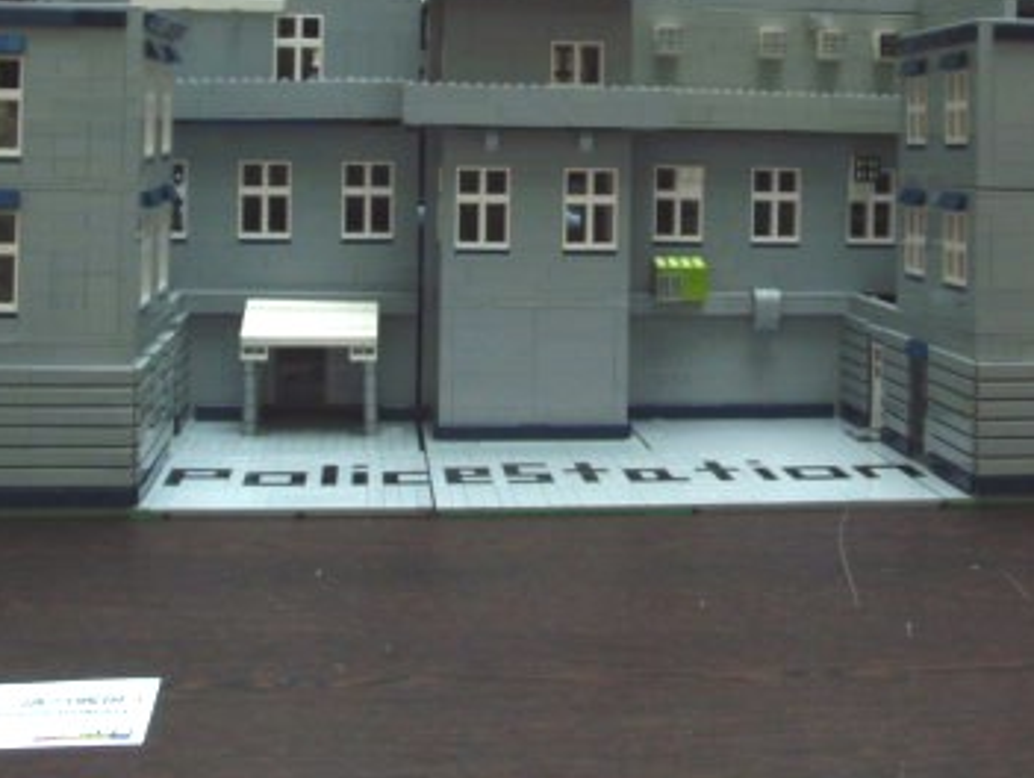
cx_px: 551
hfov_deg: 37.4
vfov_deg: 27.5
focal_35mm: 51
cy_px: 74
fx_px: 1525
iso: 64
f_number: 3.5
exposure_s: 1/50
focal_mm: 5
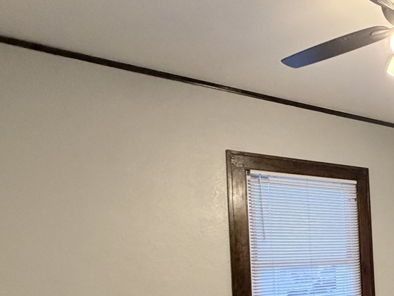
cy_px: 255
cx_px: 466
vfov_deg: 37.6
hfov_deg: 38.7
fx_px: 410
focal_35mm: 36
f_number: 2.2
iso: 500
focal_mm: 2.22
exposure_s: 1/60
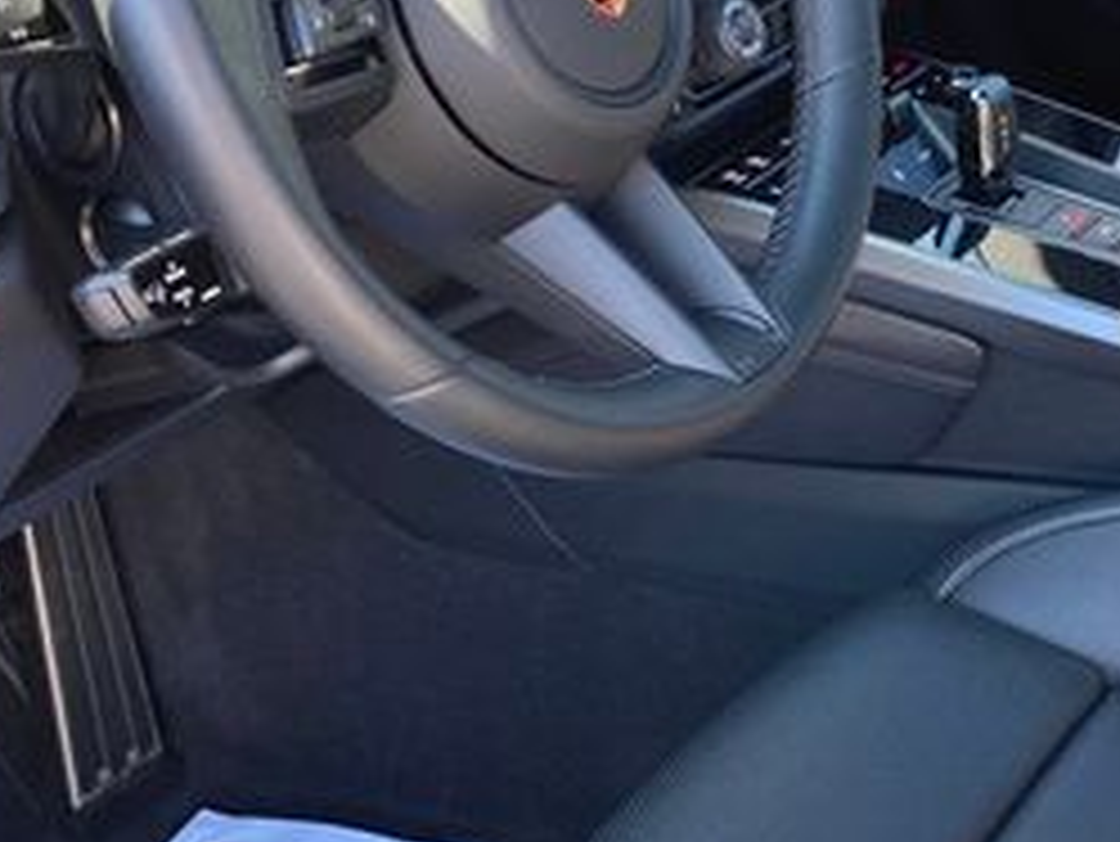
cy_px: 428
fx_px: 2331
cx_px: 868
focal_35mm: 72
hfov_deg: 26.6
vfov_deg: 20.5
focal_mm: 3.99
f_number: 1.8
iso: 50
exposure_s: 1/121
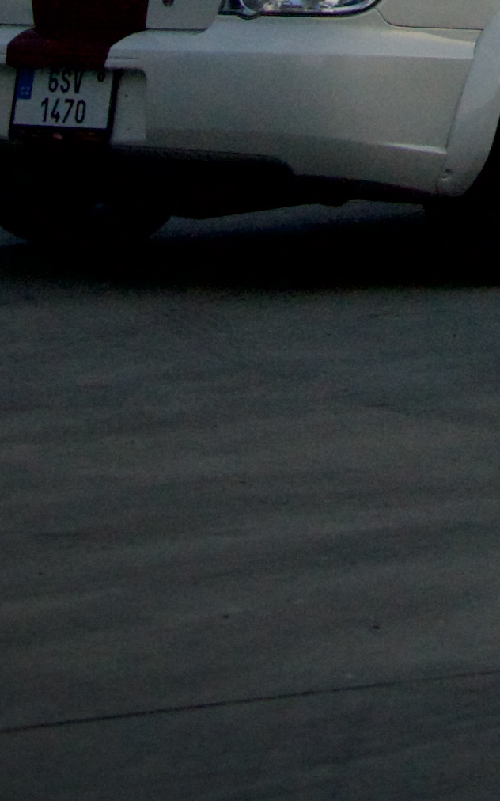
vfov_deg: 10.5
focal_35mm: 181
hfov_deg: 7.0
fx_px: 3949
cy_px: -904
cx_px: 1032
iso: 400
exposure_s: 1/800
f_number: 5.6
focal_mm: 26
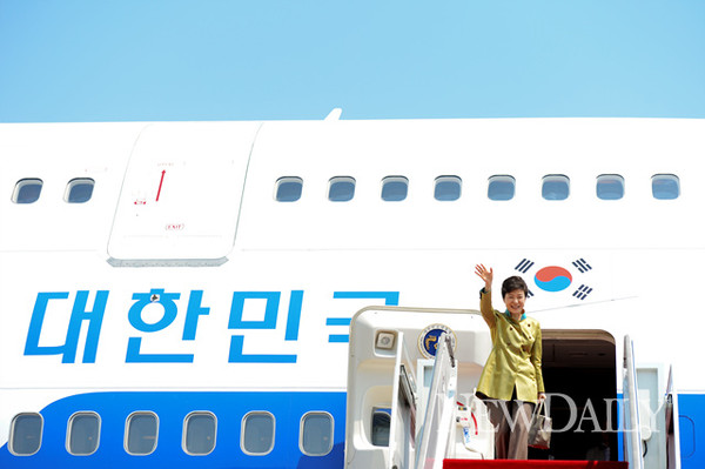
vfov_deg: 13.9
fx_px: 1918
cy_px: 234
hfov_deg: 20.8
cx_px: 352
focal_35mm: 98
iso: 200
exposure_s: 1/1600
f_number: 3.5
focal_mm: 98
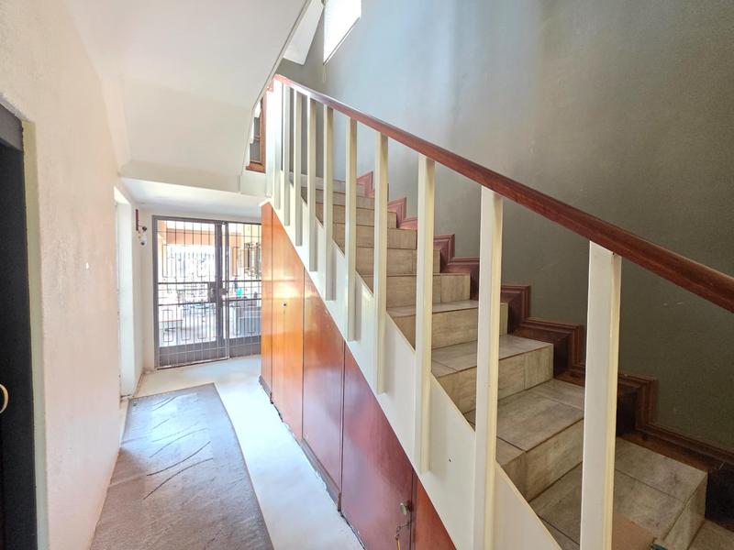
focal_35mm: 13
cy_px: 275
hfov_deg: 106.2
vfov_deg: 89.9
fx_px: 276
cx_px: 367
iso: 1250
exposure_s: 1/50
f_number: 1.9
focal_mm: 2.2
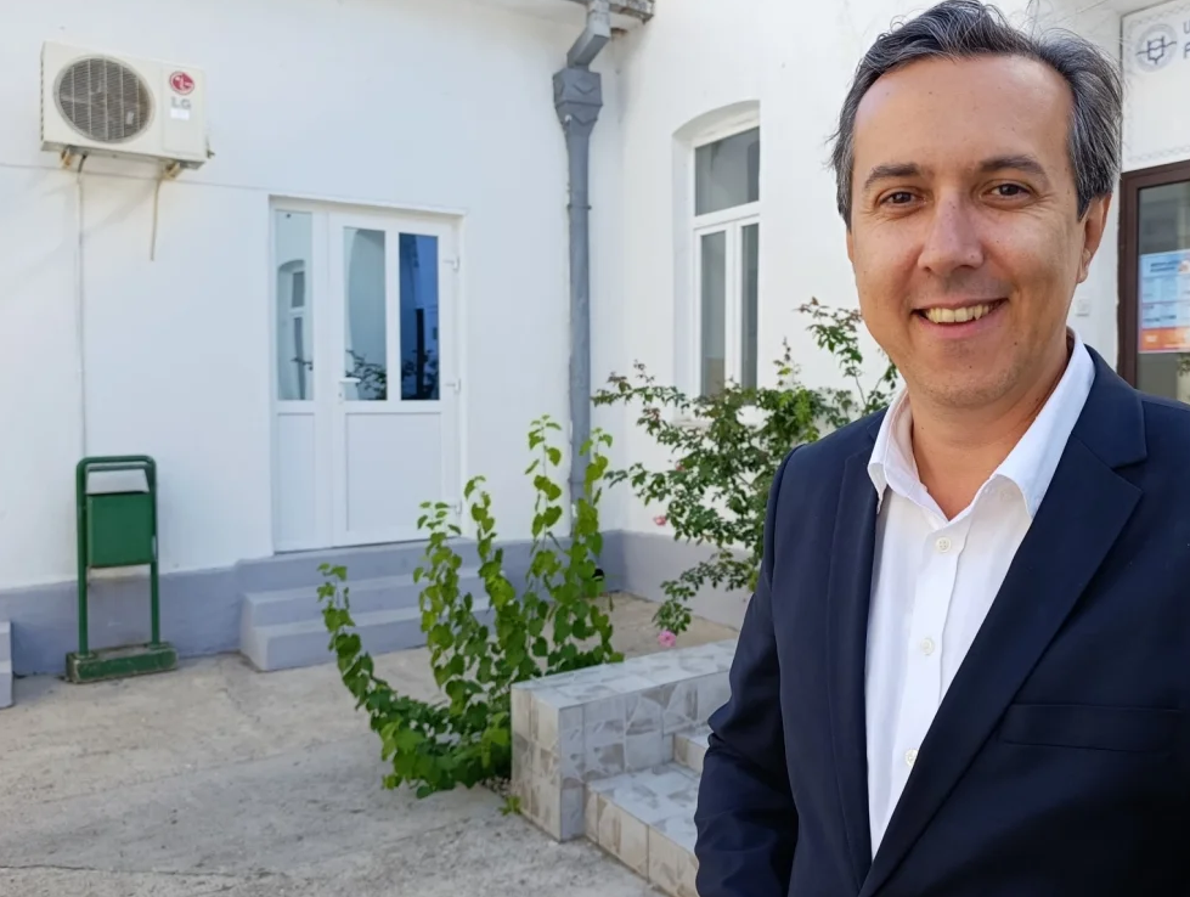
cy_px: 433
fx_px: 999
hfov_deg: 60.9
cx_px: 726
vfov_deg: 48.4
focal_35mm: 29
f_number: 1.65
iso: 54
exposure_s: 1/100
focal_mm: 6.11
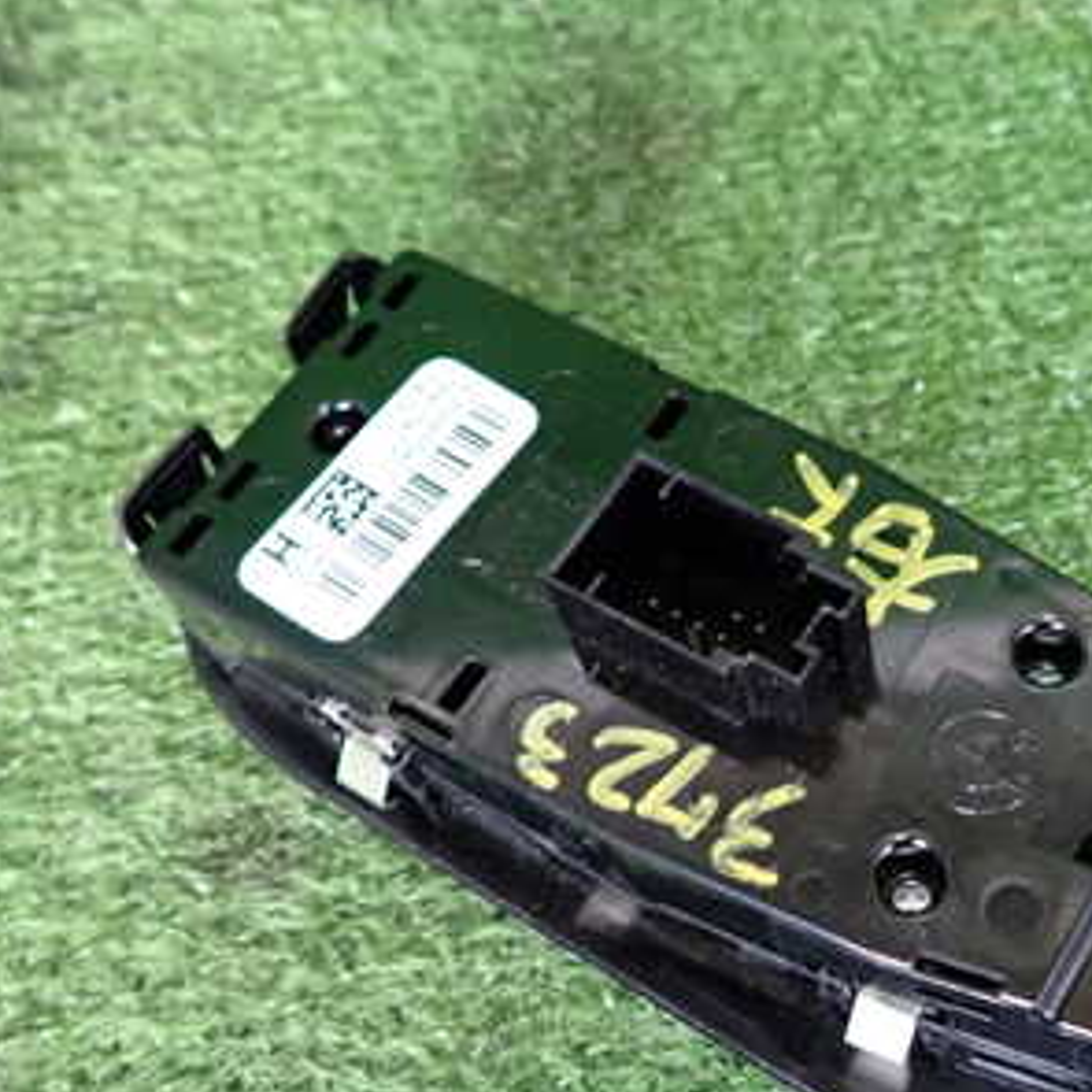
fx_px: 1606
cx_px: 792
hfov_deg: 36.8
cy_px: 670
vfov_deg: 37.4
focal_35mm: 45
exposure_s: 1/30
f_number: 2
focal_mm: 4.5
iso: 400
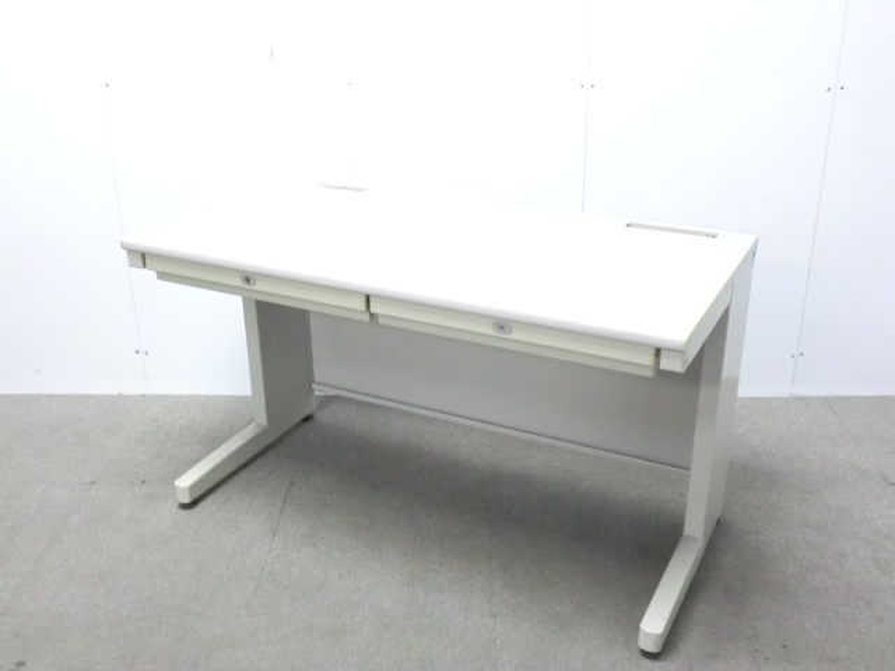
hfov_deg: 49.0
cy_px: 336
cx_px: 448
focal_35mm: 38
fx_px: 982
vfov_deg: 37.7
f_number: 3.9
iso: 800
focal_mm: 6.9
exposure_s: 1/25
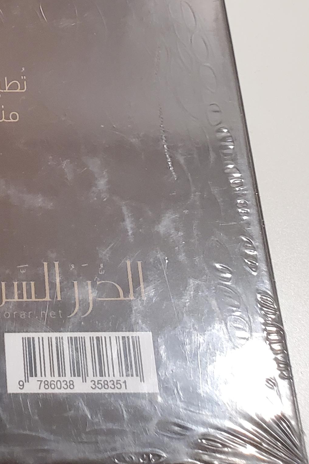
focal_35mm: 72
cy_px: -66
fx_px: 927
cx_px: -141
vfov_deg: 25.7
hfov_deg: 17.3
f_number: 2.4
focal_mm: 4.3
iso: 250
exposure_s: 1/60
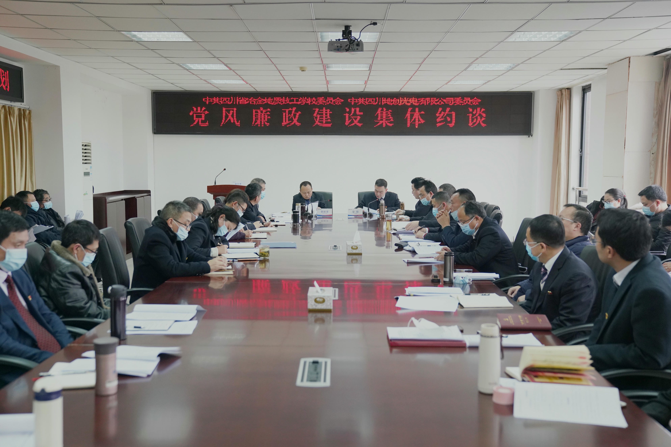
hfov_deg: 47.4
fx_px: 764
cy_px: 224
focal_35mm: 41
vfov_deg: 32.6
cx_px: 336
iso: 1600
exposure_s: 1/160
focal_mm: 41
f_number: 3.2
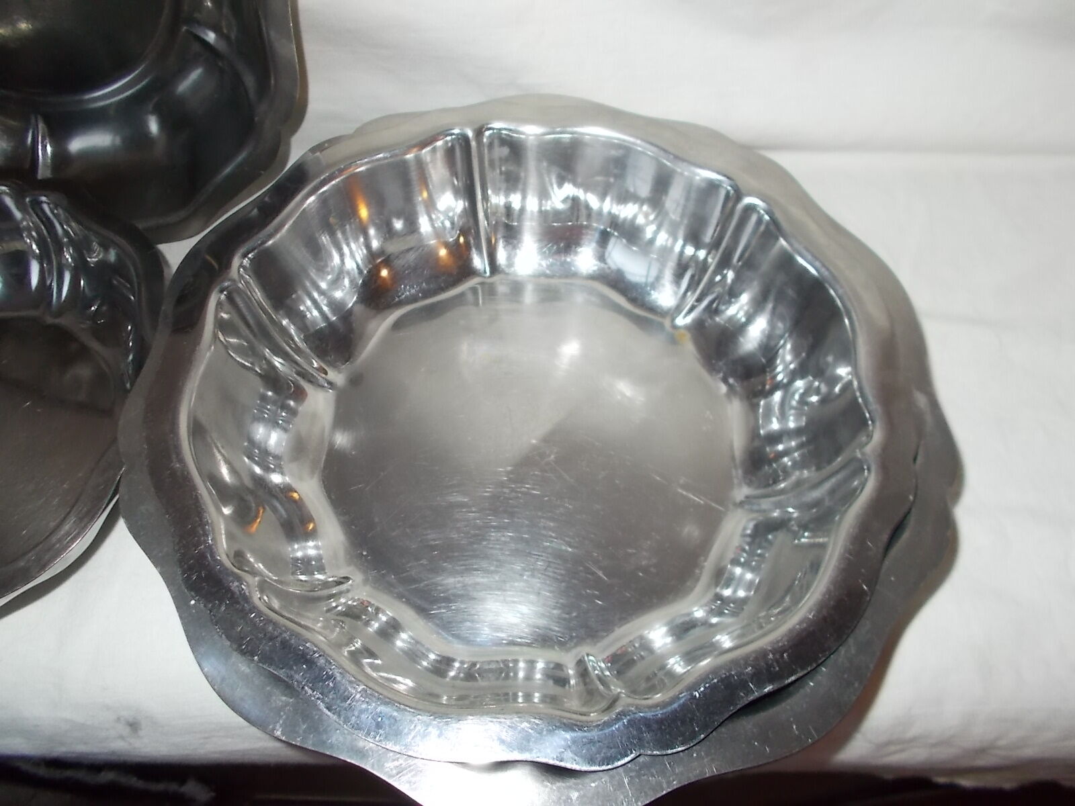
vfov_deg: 53.1
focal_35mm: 26
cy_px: 403
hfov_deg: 67.3
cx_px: 538
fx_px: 807
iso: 200
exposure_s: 1/25
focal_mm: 4.6
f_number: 3.2
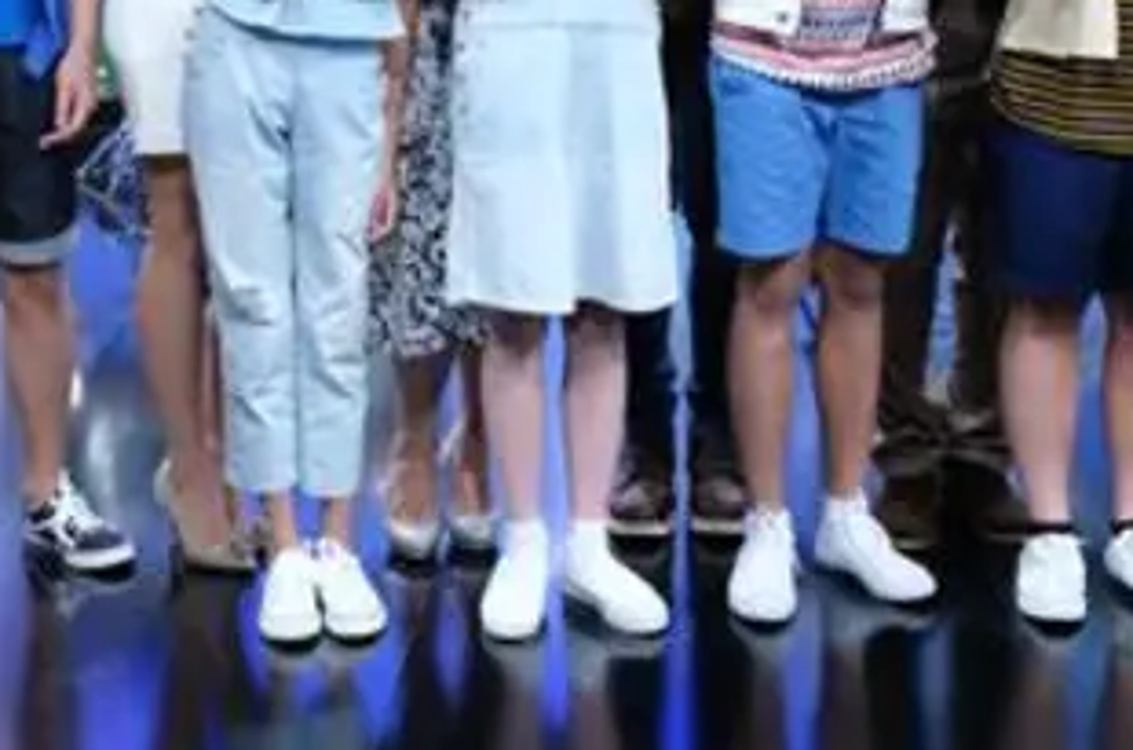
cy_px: -31
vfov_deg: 18.0
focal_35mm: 73
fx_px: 2292
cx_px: 705
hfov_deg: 27.7
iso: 12800
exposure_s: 1/250
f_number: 6.4
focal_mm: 19
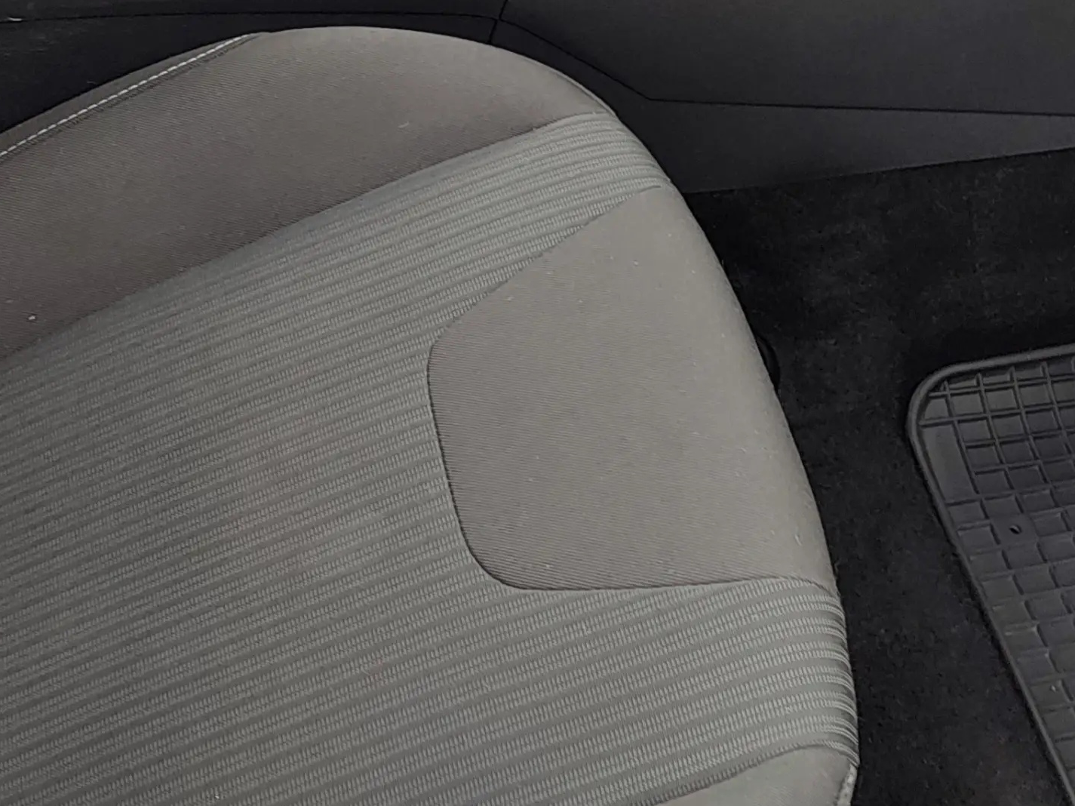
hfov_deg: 31.1
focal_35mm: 62
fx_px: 1925
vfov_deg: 21.3
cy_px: -254
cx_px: 666
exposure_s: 1/50
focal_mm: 5.56
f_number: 1.8
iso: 129
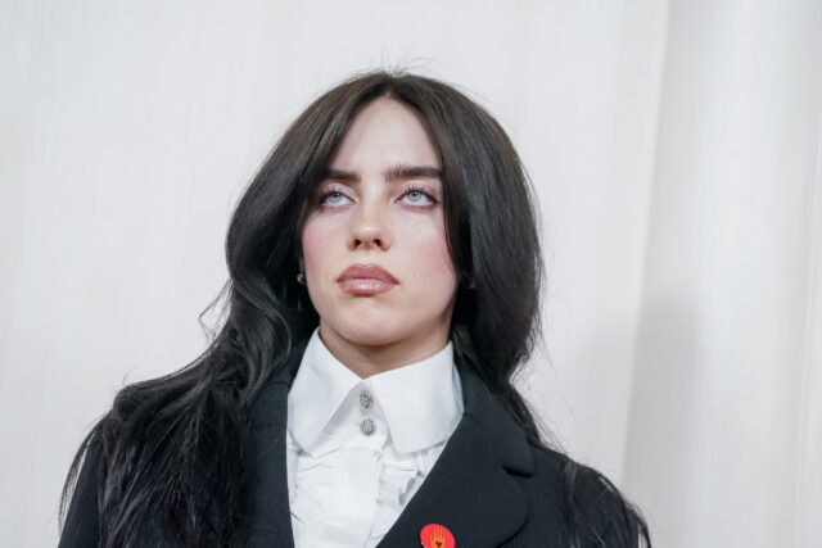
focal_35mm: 130
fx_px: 2969
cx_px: 411
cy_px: 274
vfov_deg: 10.6
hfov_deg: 15.8
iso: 4000
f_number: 5.6
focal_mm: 130
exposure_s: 1/400
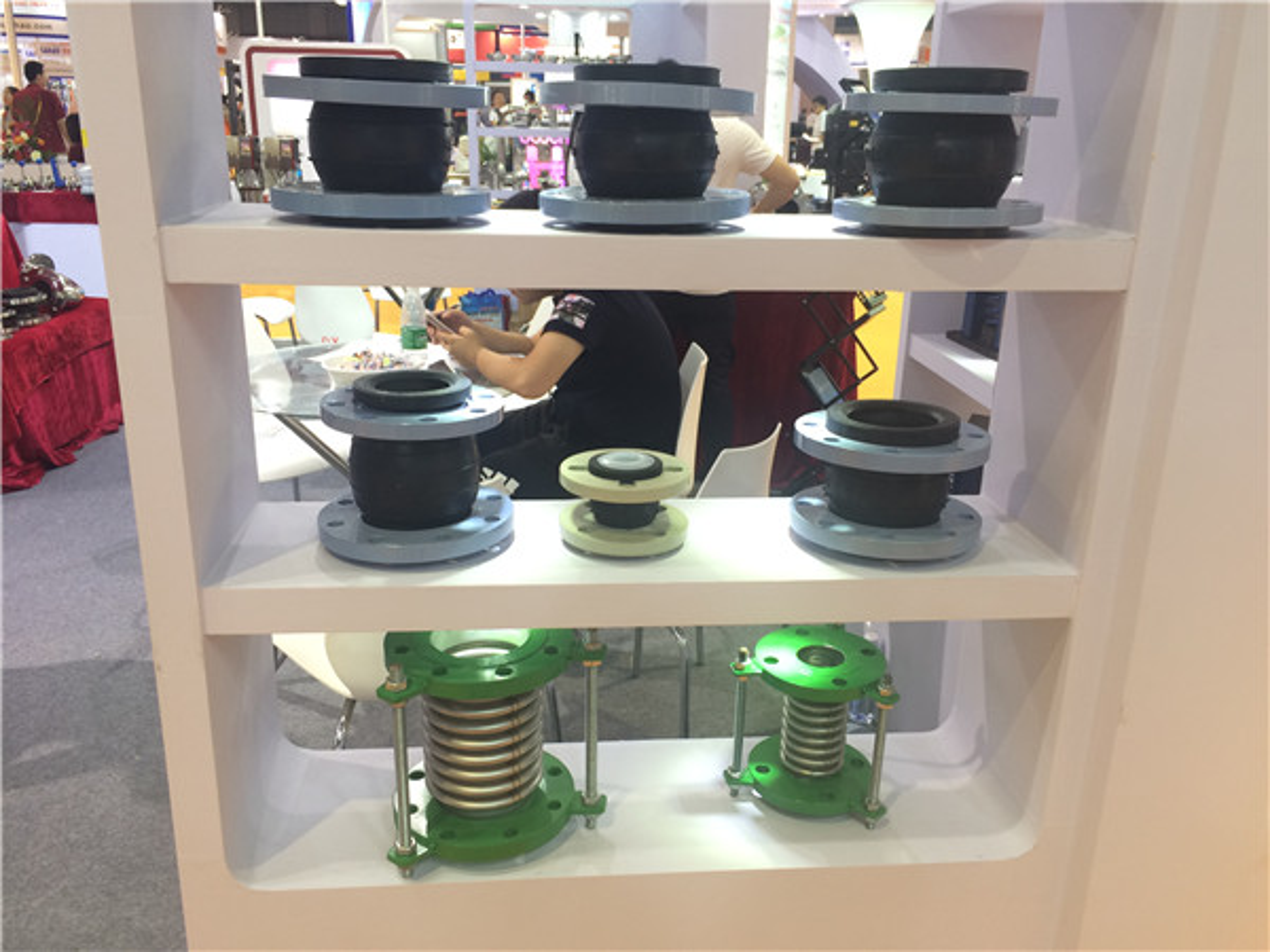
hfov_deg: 61.7
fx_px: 1064
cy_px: 476
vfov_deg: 48.2
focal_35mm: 29
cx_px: 635
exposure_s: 1/30
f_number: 2.2
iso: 50
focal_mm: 4.15
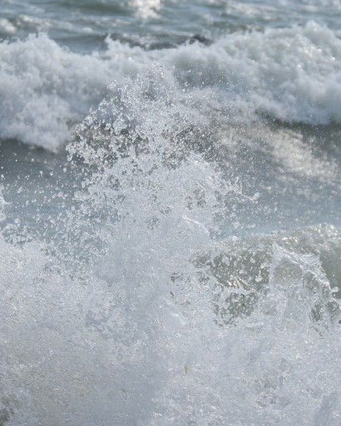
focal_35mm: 221
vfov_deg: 8.7
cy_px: 259
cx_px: 158
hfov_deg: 7.0
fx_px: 2787
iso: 200
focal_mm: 75
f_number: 4.5
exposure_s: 1/4000
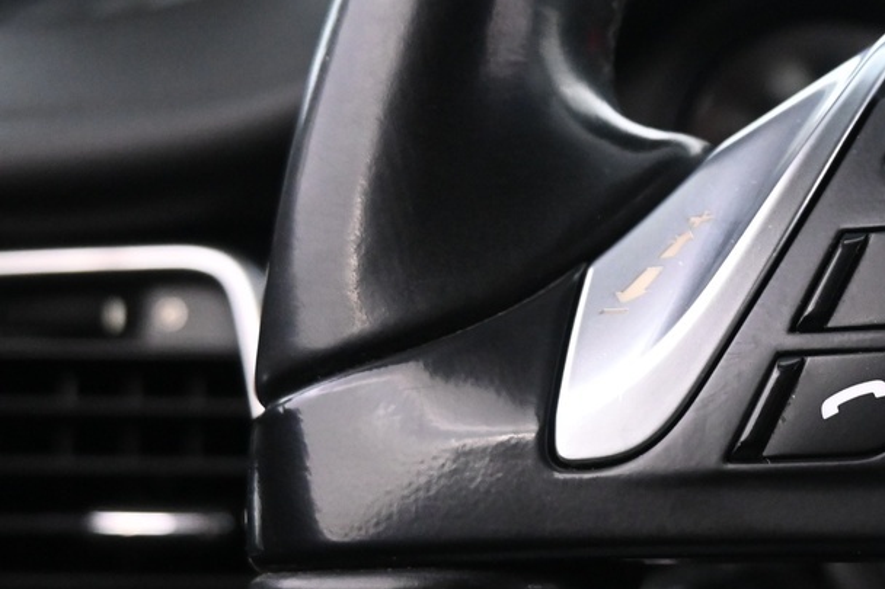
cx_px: 806
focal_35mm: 64
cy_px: 285
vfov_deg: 21.2
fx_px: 1573
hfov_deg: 30.0
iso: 2500
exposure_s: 1/25
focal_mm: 16
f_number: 3.5
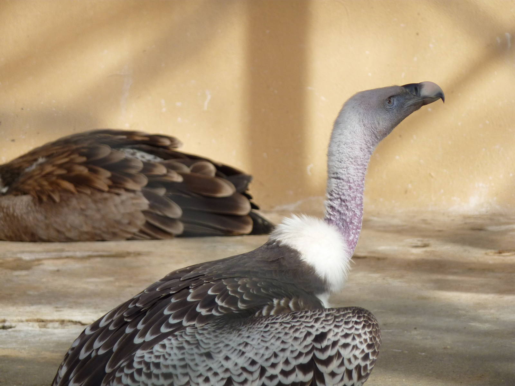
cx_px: 258
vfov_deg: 5.0
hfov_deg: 6.6
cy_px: 193
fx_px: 4463
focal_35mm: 300
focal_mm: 49.2
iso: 160
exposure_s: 1/500
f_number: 4.9
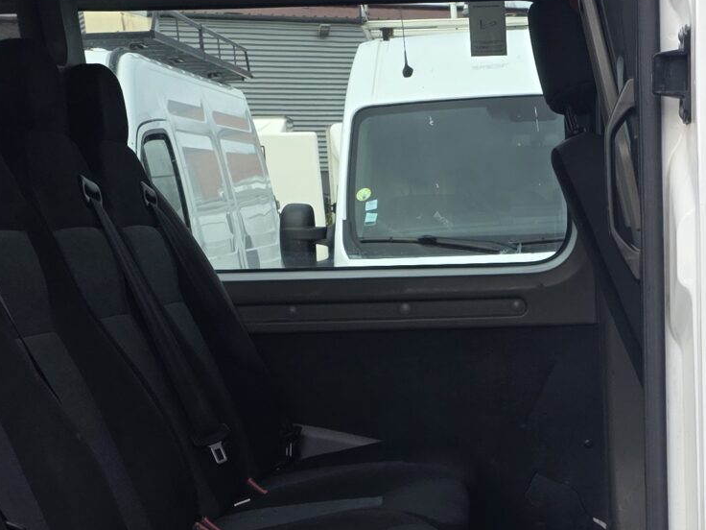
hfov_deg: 24.1
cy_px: 585
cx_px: 547
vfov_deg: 17.8
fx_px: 1632
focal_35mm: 80
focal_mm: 6.25
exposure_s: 1/359
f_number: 1.7
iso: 32
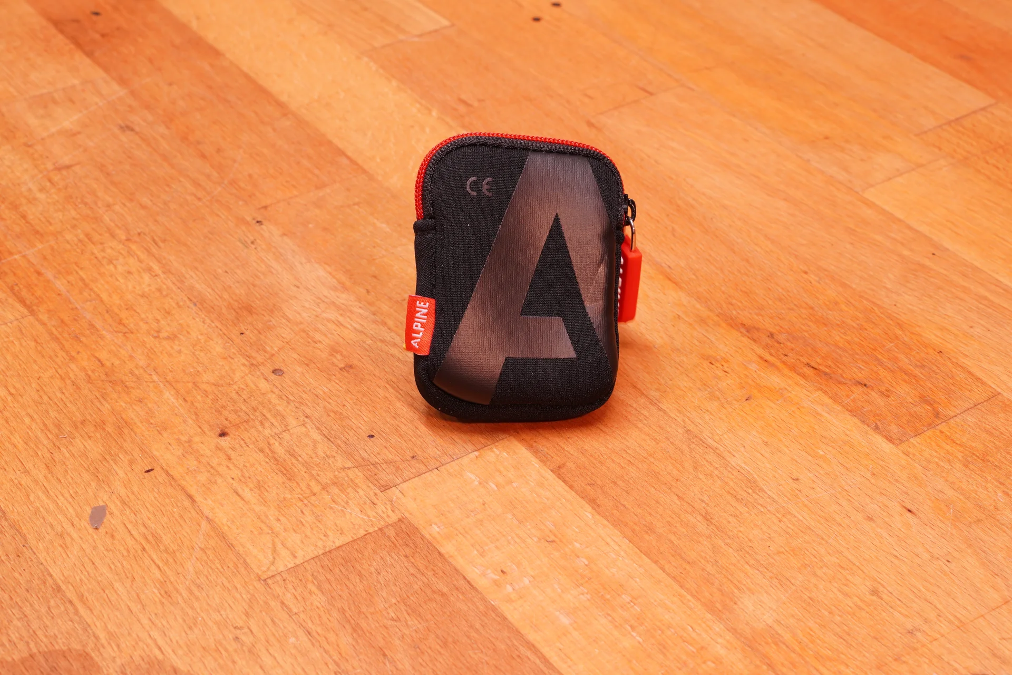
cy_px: 338
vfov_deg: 21.1
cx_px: 506
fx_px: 1813
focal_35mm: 64
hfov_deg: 31.2
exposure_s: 1
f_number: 11
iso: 100
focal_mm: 43
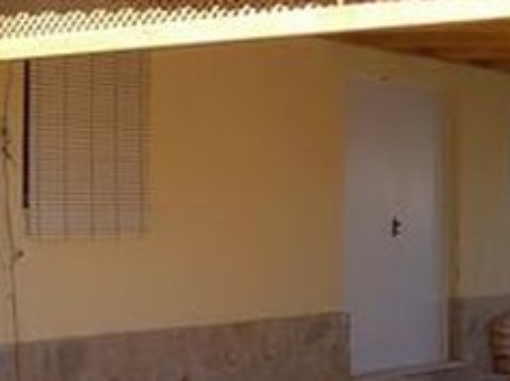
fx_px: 1413
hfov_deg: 20.0
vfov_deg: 15.4
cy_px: 171
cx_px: 474
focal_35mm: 96
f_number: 4.6
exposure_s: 1/162
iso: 50
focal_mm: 6.3
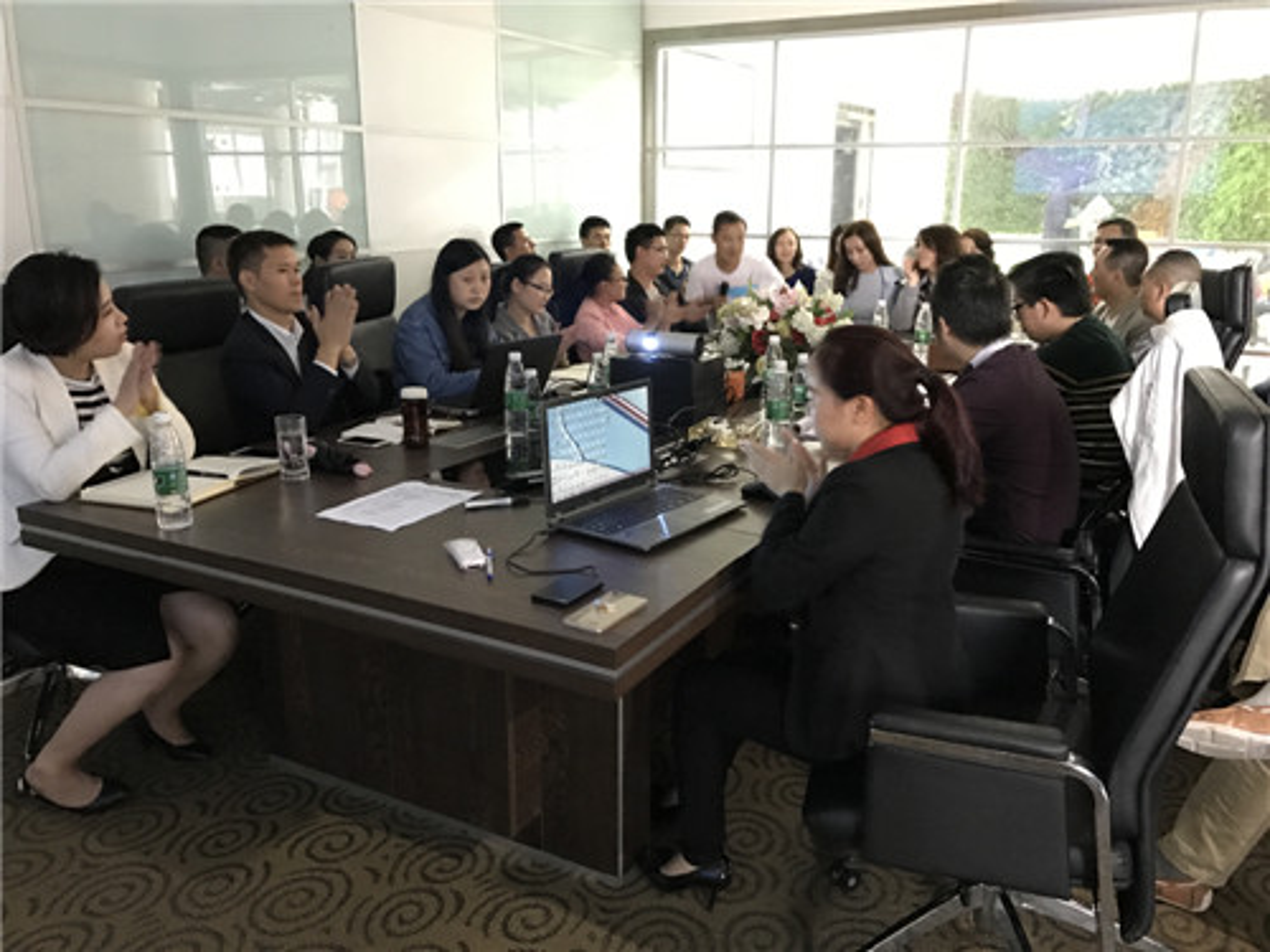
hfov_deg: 63.4
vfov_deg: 49.7
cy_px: 476
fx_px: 1027
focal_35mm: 28
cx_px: 635
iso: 80
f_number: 1.8
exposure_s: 1/4
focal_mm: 3.99
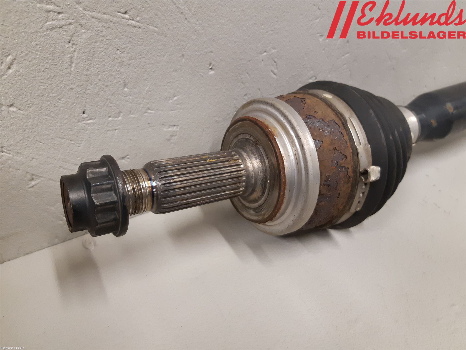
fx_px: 350
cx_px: 233
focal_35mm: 26
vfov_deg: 53.1
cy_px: 175
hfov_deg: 67.3
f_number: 1.7
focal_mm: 3.93
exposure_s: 1/50
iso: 250
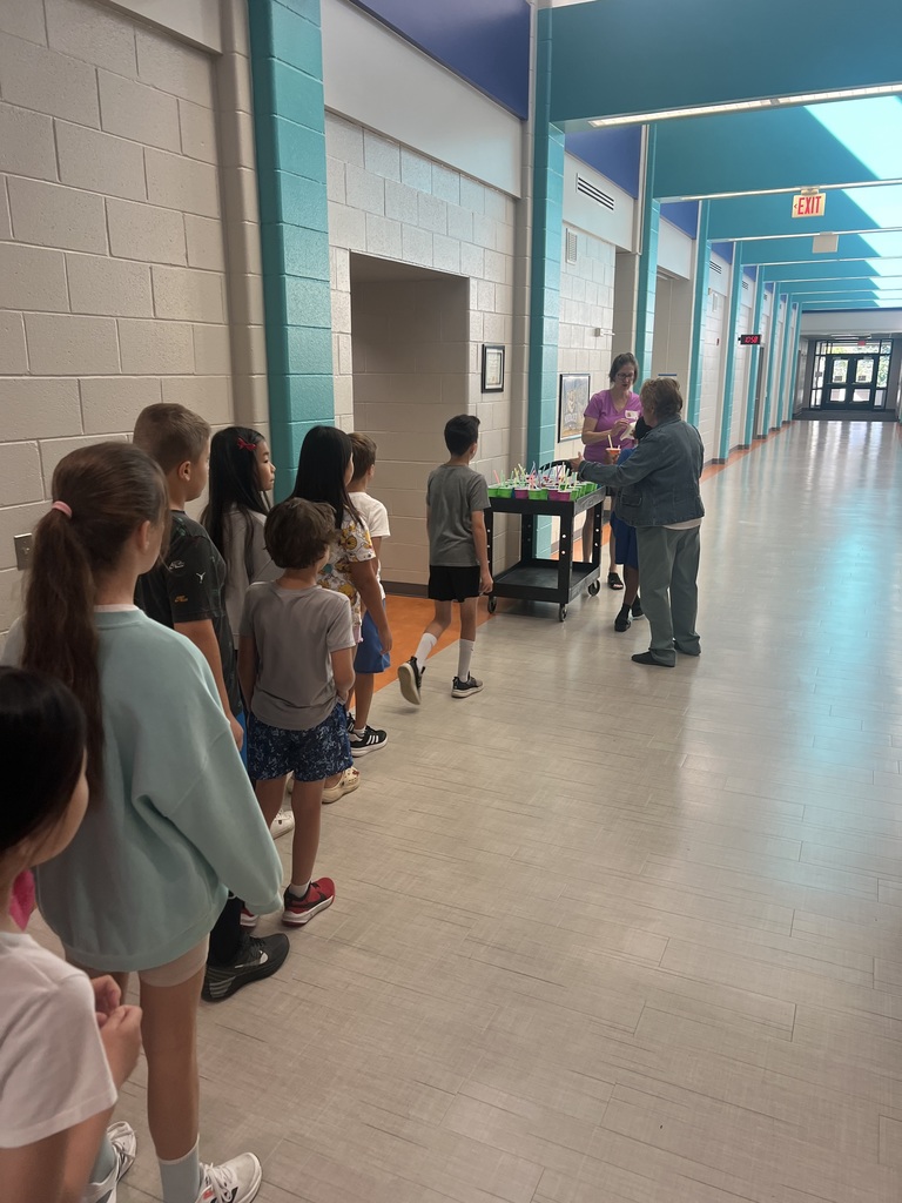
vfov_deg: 67.3
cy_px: 602
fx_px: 903
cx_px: 451
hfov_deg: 53.1
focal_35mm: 26
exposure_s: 1/120
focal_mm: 5.7
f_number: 1.5
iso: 100
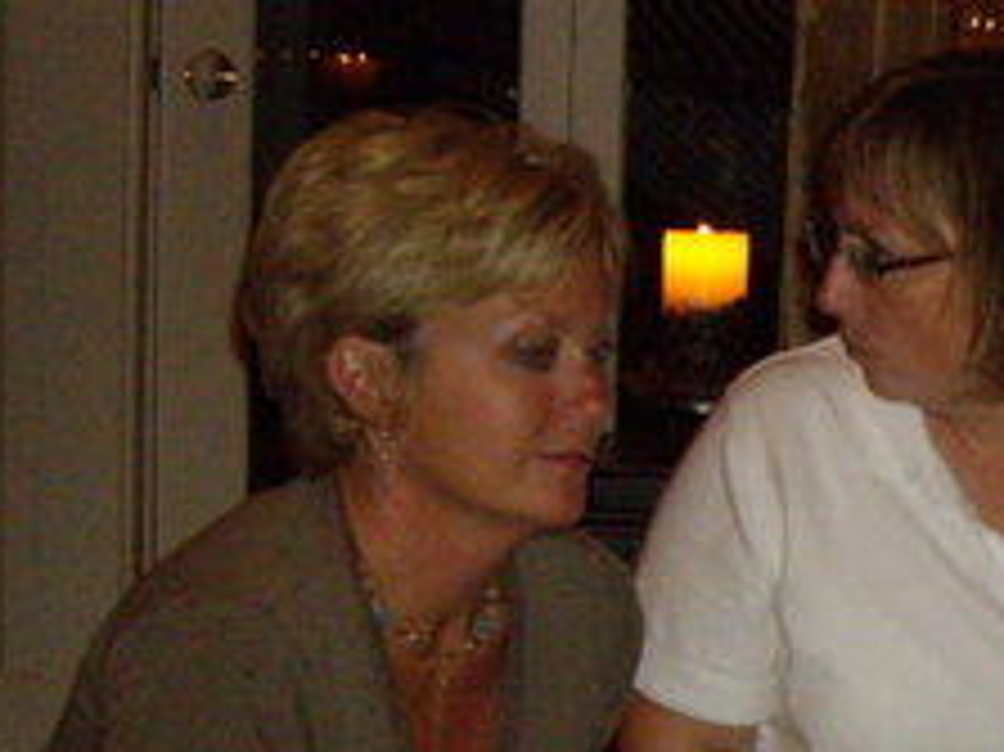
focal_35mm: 109
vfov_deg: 13.6
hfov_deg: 17.1
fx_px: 3160
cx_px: 1270
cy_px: 468
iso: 400
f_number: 2.7
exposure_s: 1/40
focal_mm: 6.2
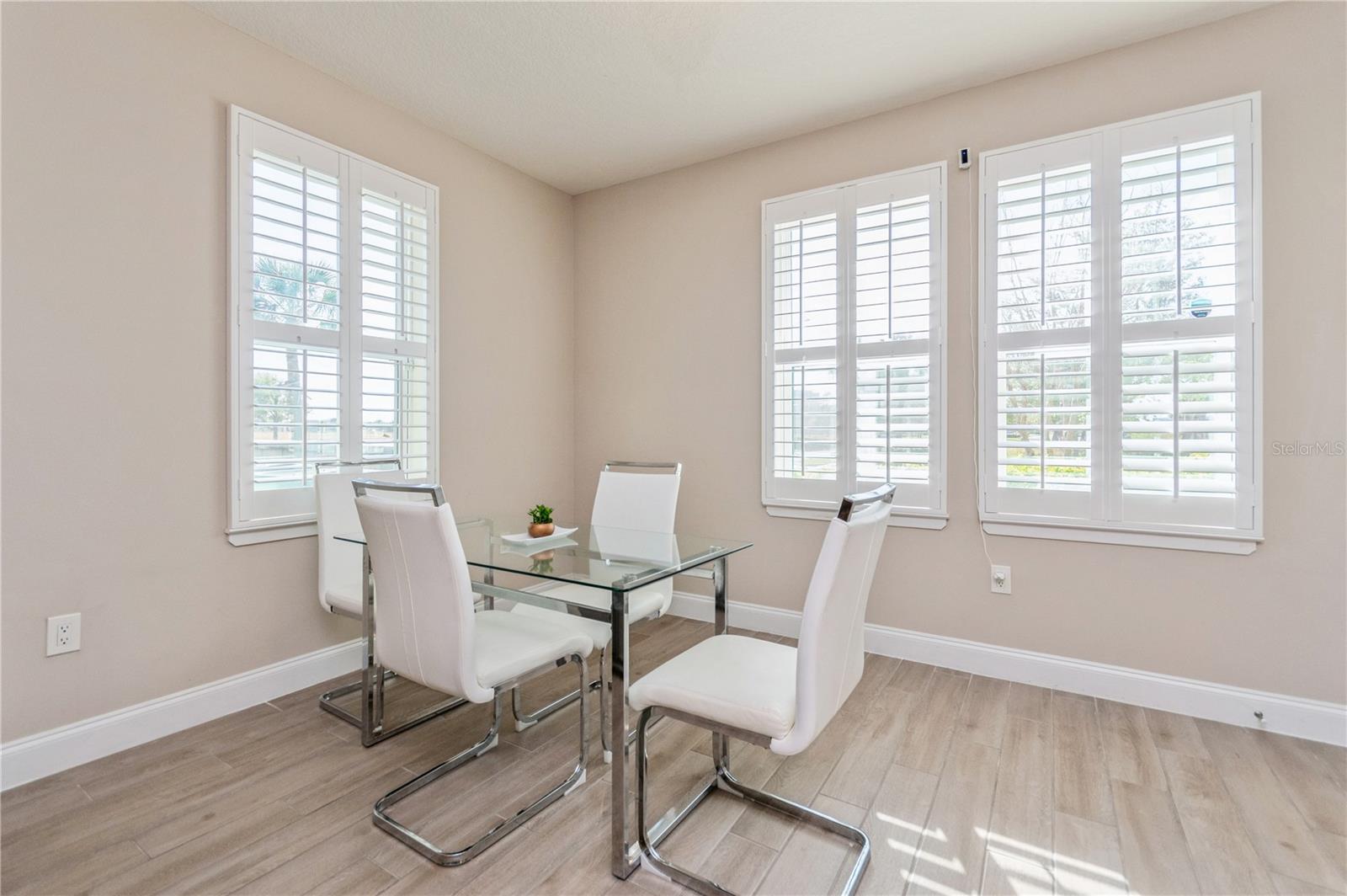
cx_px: 674
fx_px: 561
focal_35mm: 15
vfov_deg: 77.2
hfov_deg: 100.4
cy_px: 448
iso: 400
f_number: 8
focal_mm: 10
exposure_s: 1/125
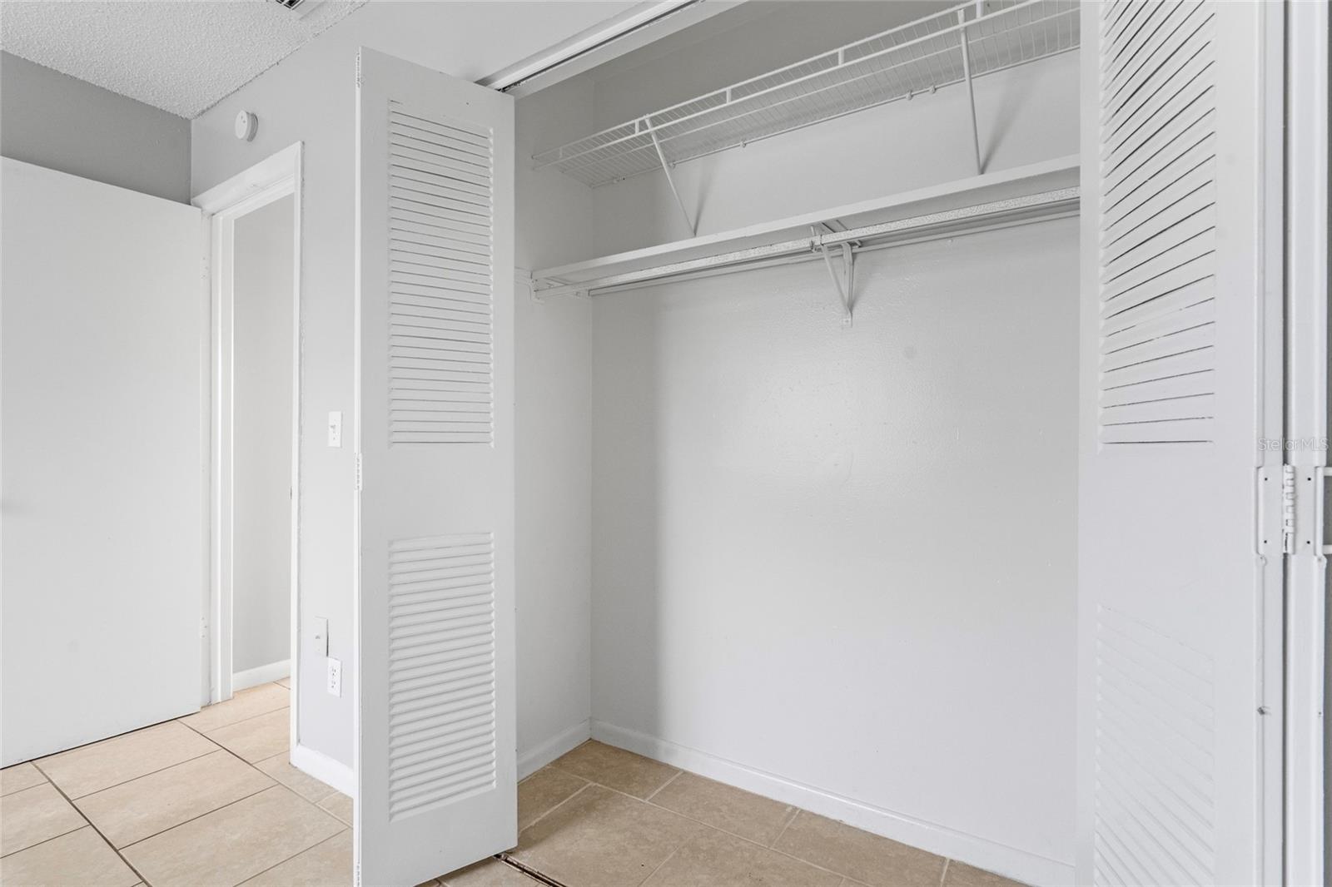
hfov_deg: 96.7
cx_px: 666
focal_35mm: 16
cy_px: 444
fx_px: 592
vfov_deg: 73.7
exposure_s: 1/2
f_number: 9
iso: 800
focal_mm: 16
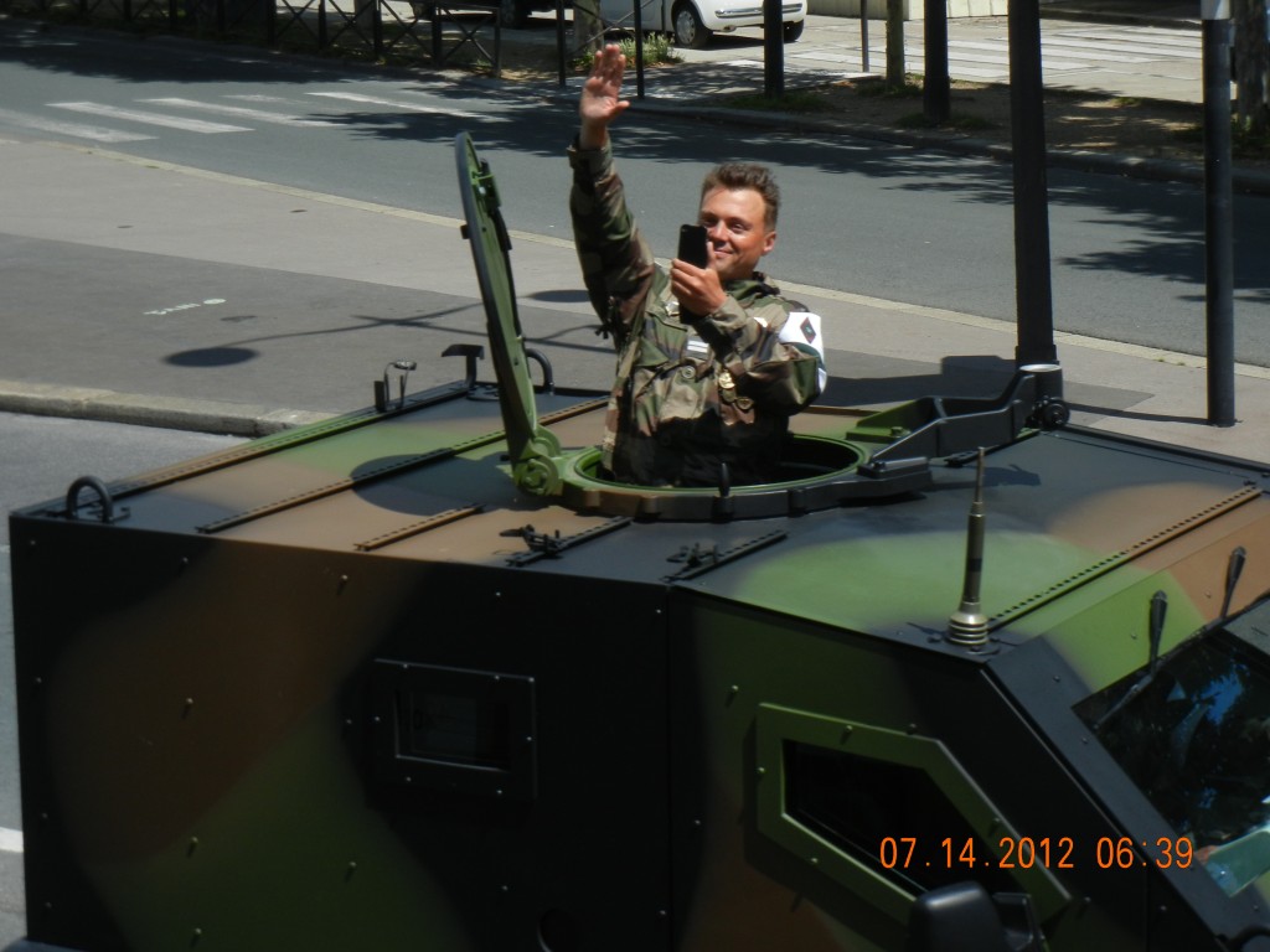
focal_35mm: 102
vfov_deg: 14.5
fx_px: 3742
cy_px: 476
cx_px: 635
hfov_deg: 19.3
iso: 160
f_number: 4.5
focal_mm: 18.3
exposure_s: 1/1132
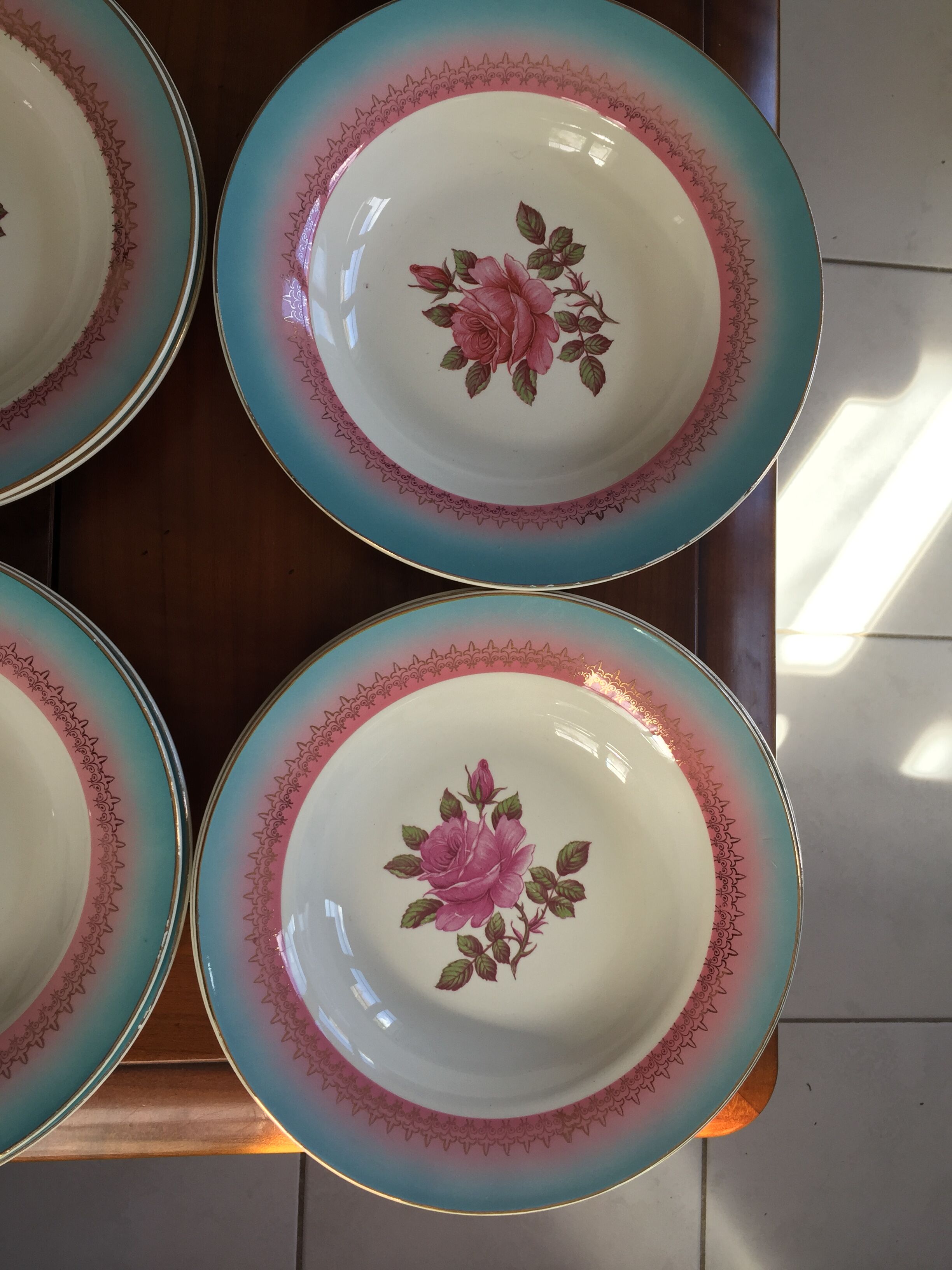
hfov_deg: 48.2
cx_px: 476
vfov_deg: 61.7
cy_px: 635
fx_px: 1063
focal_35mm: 29
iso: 32
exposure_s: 1/100
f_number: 2.2
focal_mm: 4.15
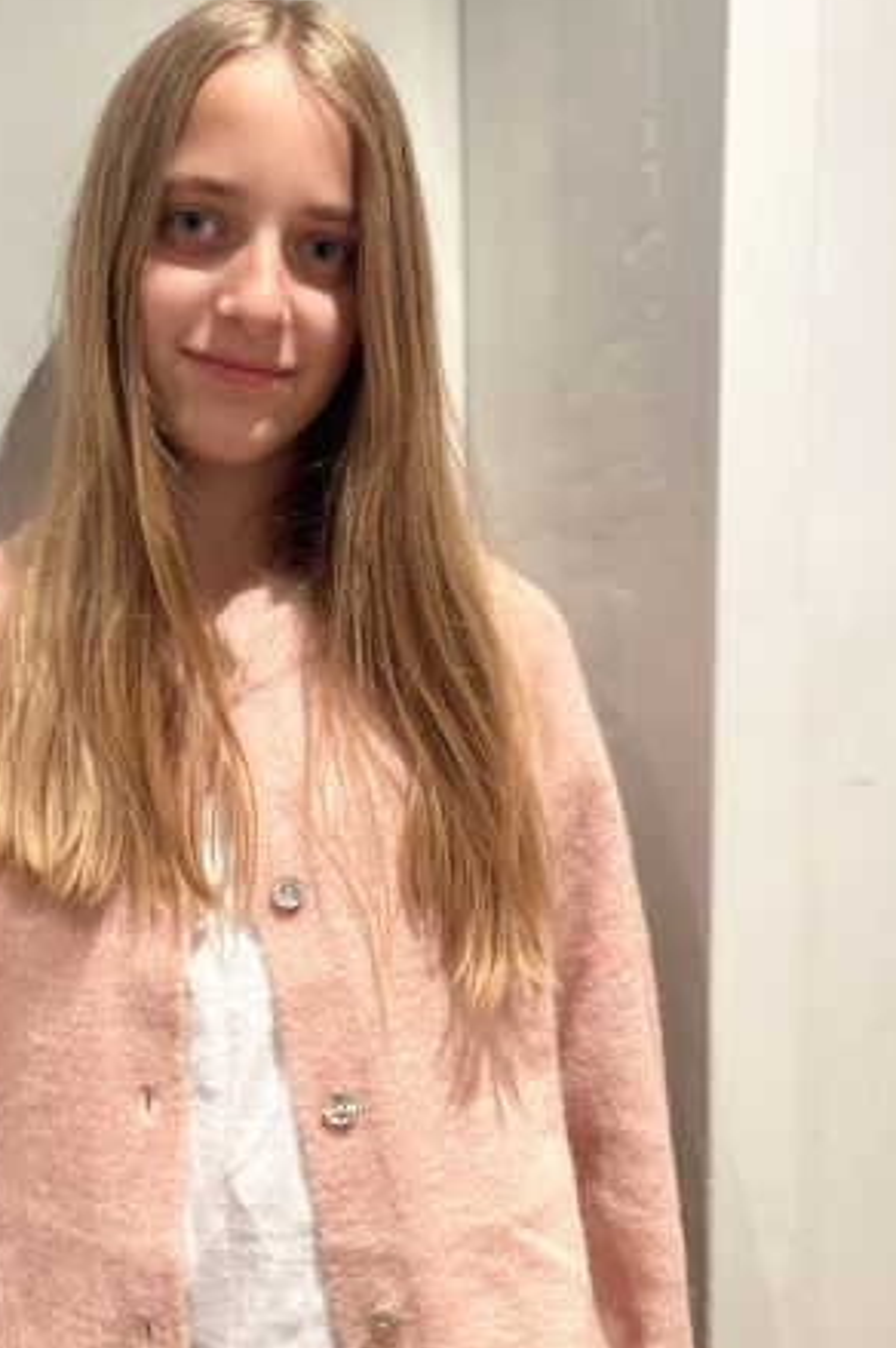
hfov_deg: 35.3
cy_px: 626
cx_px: 252
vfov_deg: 51.9
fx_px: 1383
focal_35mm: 37
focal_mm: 5.1
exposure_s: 1/50
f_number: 1.6
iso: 160
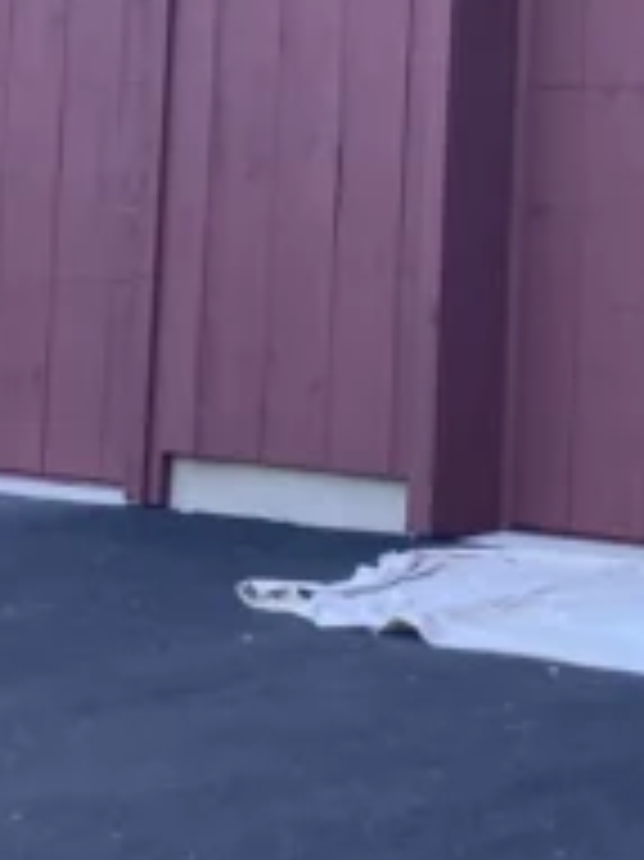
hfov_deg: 9.8
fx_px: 3725
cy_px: -270
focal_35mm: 150
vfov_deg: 12.7
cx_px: 721
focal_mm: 4
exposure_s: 1/120
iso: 20
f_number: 1.8
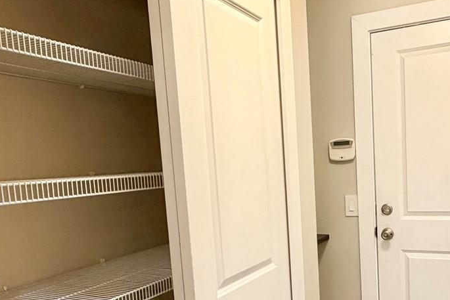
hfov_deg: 54.6
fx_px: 425
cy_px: 211
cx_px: 301
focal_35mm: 34
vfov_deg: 38.2
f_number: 2.2
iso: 250
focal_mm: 2.22
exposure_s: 1/60
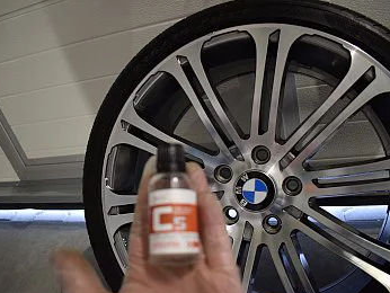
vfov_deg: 46.8
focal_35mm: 30
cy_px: 149
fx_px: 338
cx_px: 184
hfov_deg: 59.9
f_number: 3.5
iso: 1250
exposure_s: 1/60
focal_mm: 18
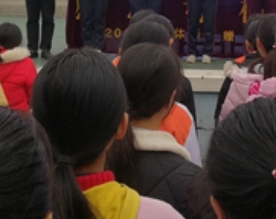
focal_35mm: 73
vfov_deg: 19.6
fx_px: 595
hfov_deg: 25.8
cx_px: 201
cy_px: -46
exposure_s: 1/224
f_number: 2.2
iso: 50
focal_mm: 3.95
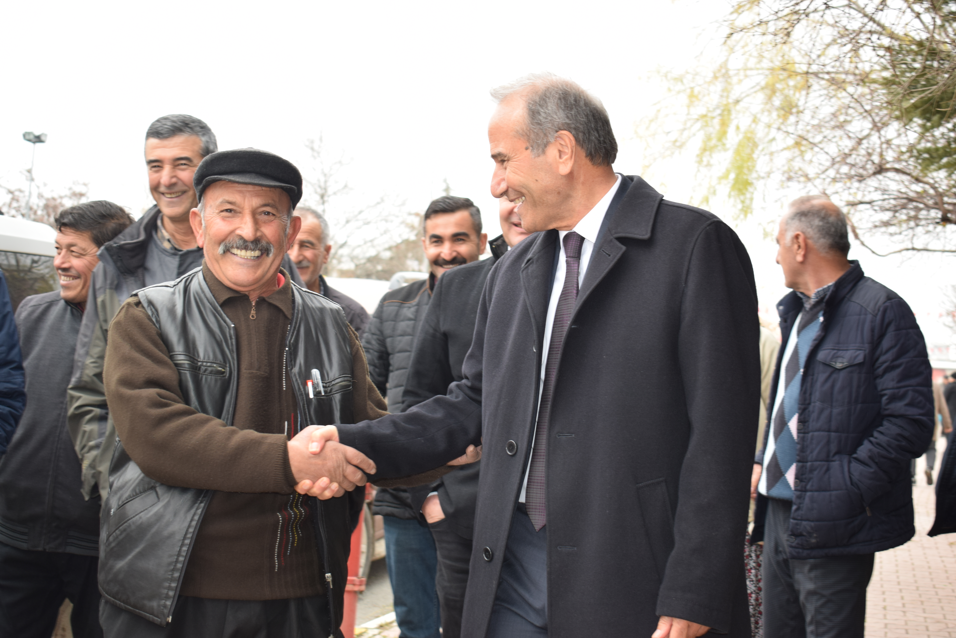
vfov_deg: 23.8
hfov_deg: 35.1
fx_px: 1514
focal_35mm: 57
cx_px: 478
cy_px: 319
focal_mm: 38
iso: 280
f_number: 5.6
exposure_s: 1/125
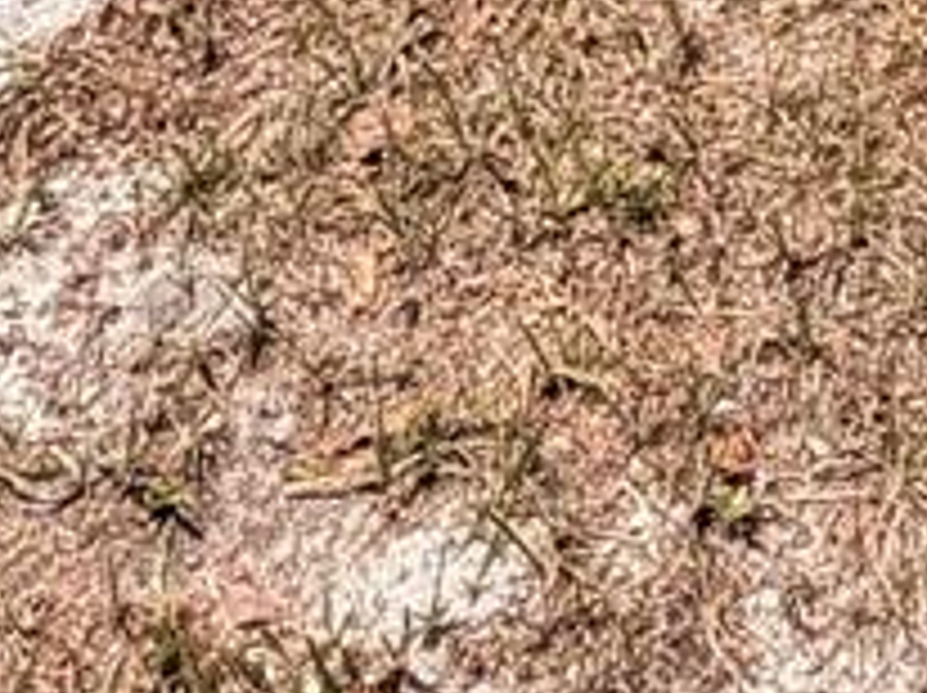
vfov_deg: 8.8
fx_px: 2916
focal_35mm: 109
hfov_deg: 17.2
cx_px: 1138
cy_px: -1818
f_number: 2.2
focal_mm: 2.22
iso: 25
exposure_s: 1/770
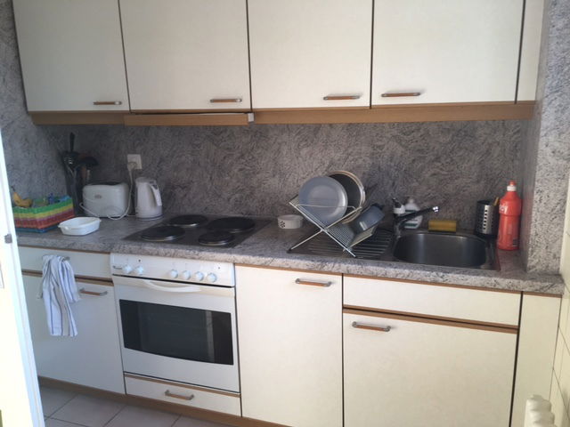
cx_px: 285
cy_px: 214
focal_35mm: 29
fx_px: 478
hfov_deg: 61.7
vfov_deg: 48.2
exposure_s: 1/100
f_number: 2.2
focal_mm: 4.15
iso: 40
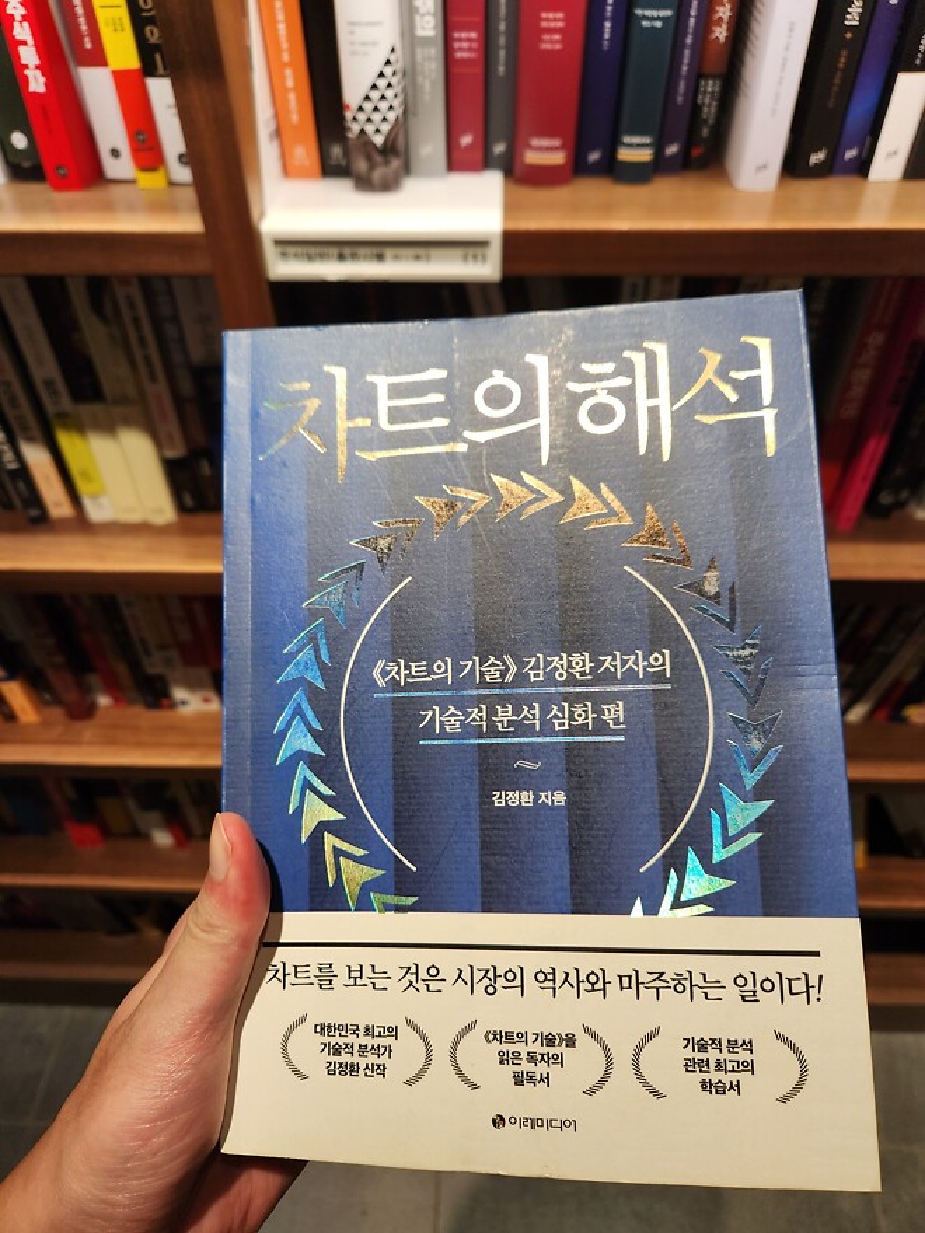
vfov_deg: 73.9
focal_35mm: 23
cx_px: 462
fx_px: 819
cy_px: 616
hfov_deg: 58.9
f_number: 1.8
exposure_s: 1/120
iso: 64
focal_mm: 5.4
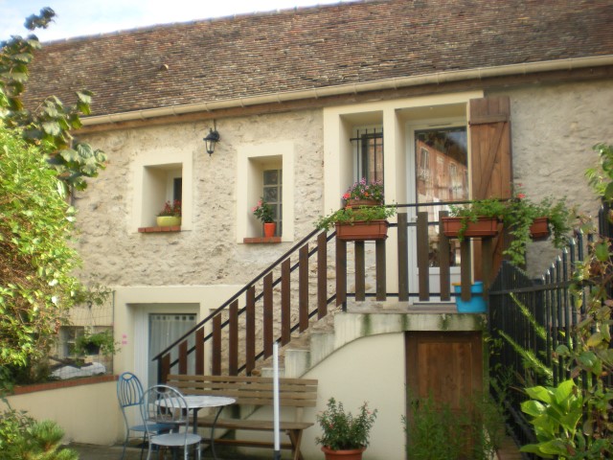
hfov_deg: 49.0
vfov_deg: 37.7
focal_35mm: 38
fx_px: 673
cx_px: 306
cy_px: 230
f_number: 3.1
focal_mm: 6.3
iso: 89
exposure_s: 1/300
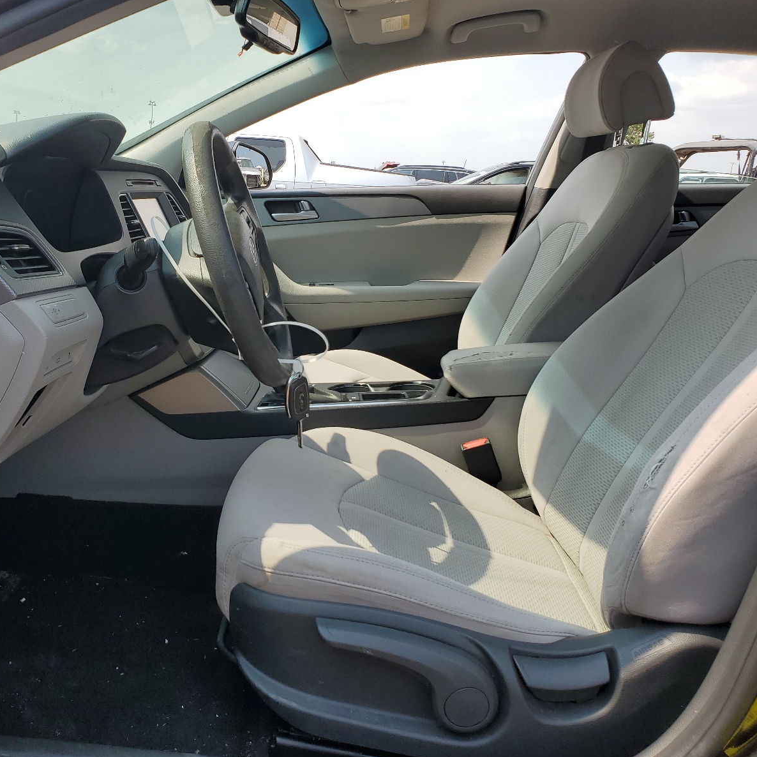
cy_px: 377
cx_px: 267
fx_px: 767
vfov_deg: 52.5
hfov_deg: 51.8
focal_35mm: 31
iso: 50
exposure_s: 1/714
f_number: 1.5
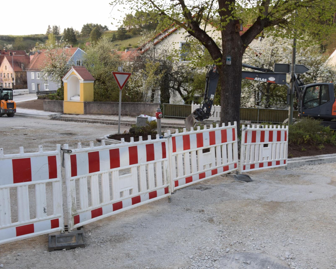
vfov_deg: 41.6
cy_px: 135
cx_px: 168
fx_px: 354
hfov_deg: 50.8
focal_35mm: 36
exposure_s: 1/160
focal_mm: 21
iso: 400
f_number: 6.3
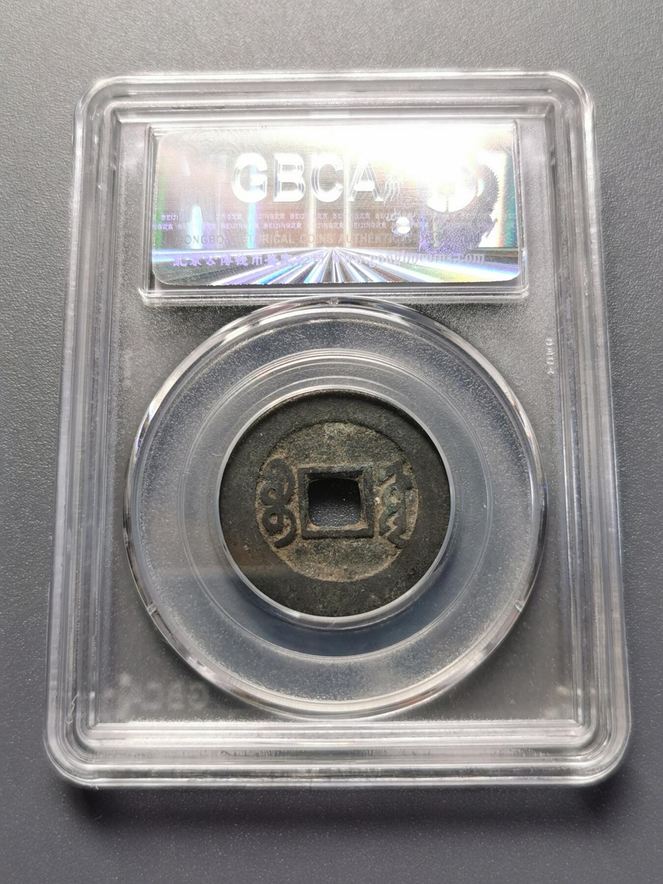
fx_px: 1047
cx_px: 332
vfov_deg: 45.8
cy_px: 442
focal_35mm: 41
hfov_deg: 35.1
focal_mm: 5.56
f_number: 1.6
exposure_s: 1/231
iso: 50
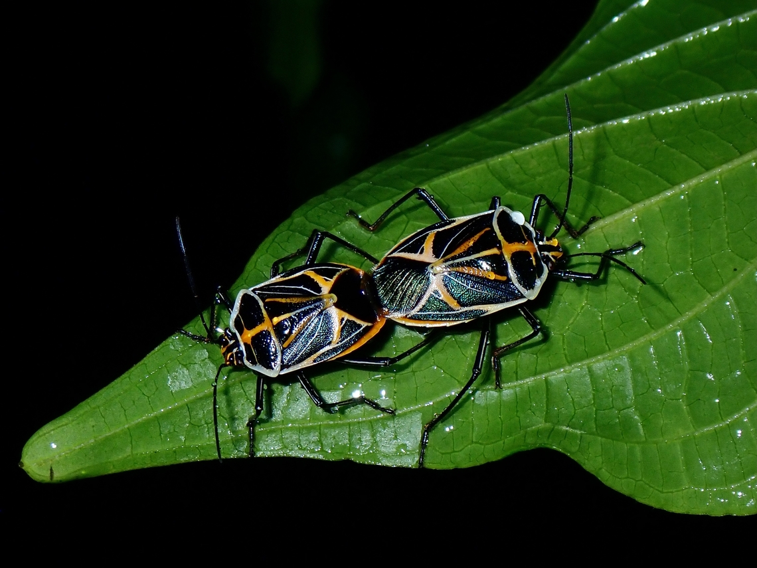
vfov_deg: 14.8
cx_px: 378
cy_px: 284
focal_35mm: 100
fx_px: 2187
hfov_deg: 19.6
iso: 200
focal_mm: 18
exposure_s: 1/200
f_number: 6.3
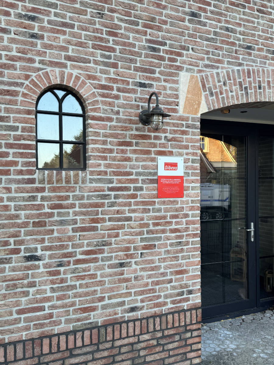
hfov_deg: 56.8
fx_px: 253
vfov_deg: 71.6
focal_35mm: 24
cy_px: 182
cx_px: 137
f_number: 1.8
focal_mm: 6.8
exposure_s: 1/135
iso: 50
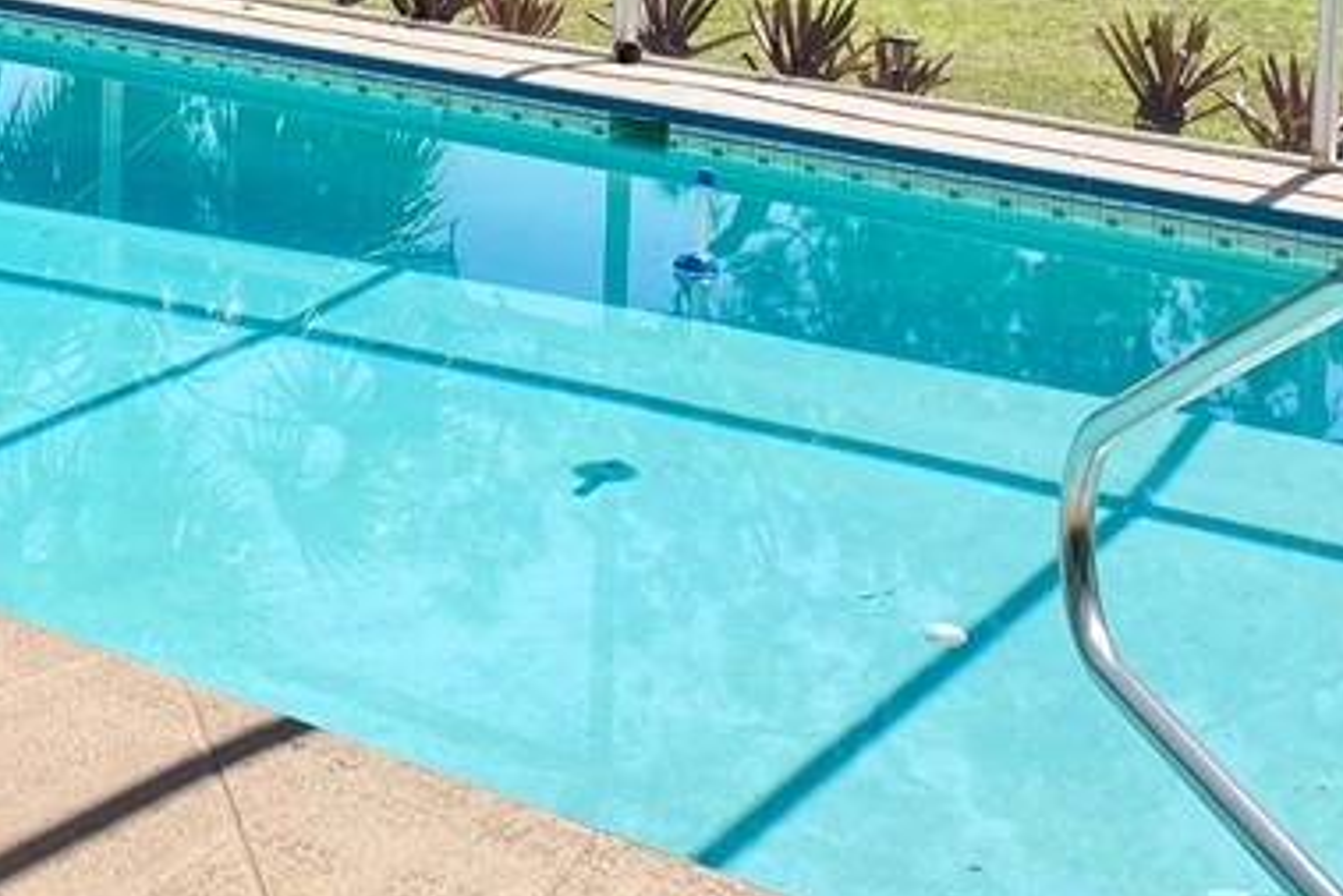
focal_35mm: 73
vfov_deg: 17.6
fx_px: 2724
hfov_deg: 27.4
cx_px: 386
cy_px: -230
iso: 32
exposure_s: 1/2053
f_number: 1.6
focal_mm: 4.2
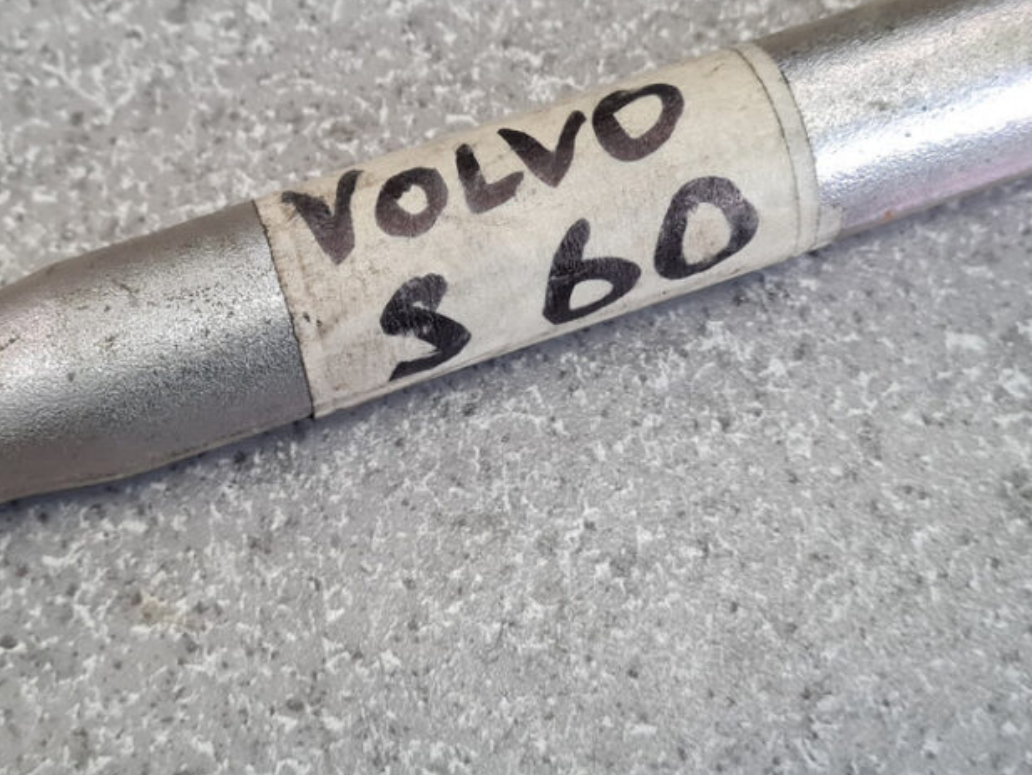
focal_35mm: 59
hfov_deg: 32.6
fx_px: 1759
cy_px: 308
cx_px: 410
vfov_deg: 24.8
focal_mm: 5.4
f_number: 1.8
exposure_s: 1/100
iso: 160
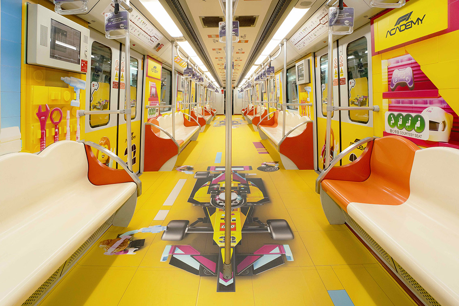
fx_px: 204
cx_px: 230
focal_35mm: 16
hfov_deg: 96.7
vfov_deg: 73.7
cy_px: 153
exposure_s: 1/10
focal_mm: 16
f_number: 8
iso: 500
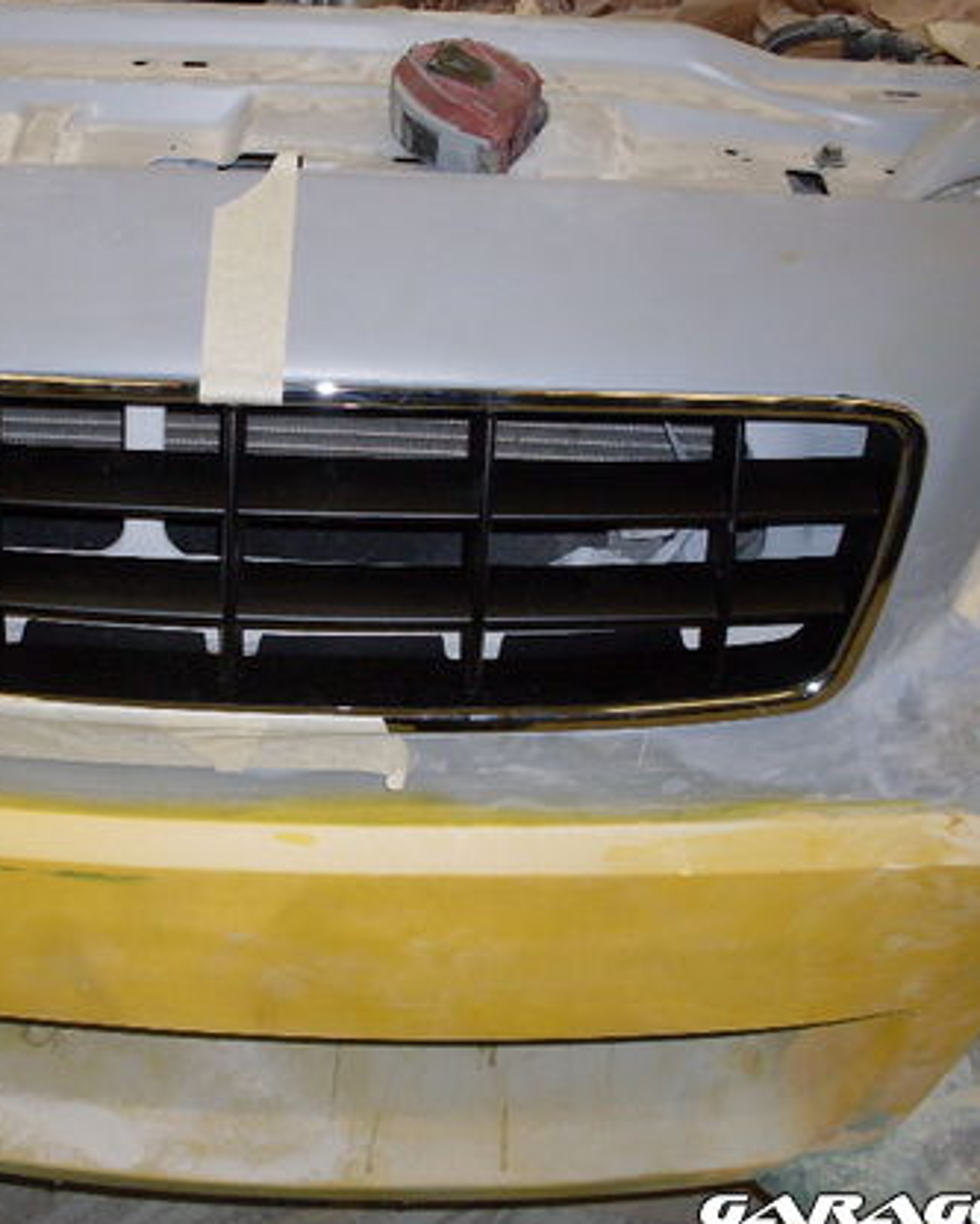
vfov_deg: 33.0
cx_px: 262
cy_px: 533
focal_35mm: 57
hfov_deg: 26.4
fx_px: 2066
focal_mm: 6.3
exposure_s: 1/45
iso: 100
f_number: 2.8
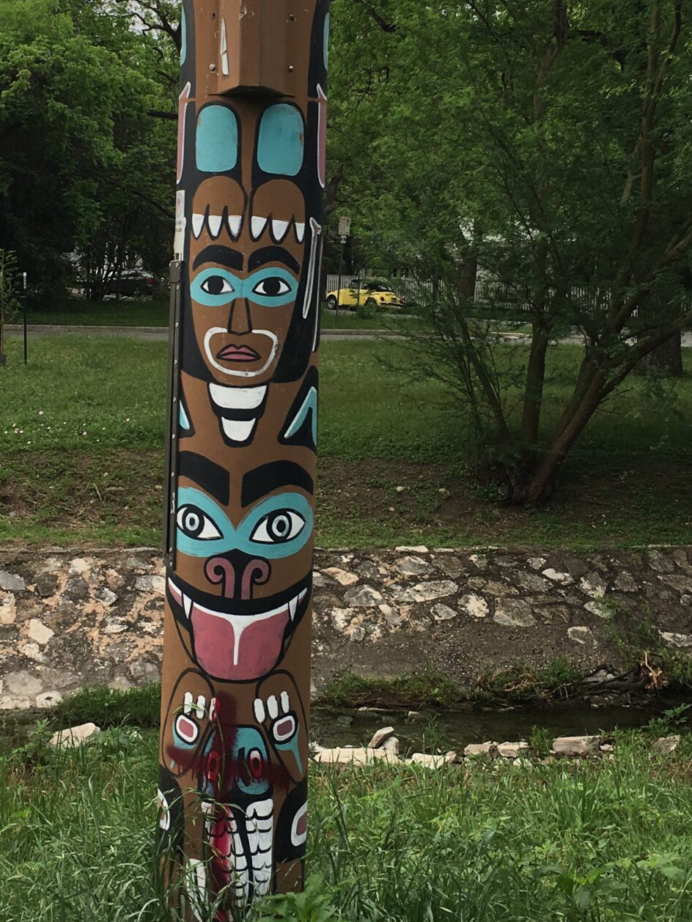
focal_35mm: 59
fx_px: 1572
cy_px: 331
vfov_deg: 32.5
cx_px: 281
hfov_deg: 24.8
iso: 25
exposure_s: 1/513
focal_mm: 4.15
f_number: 2.2
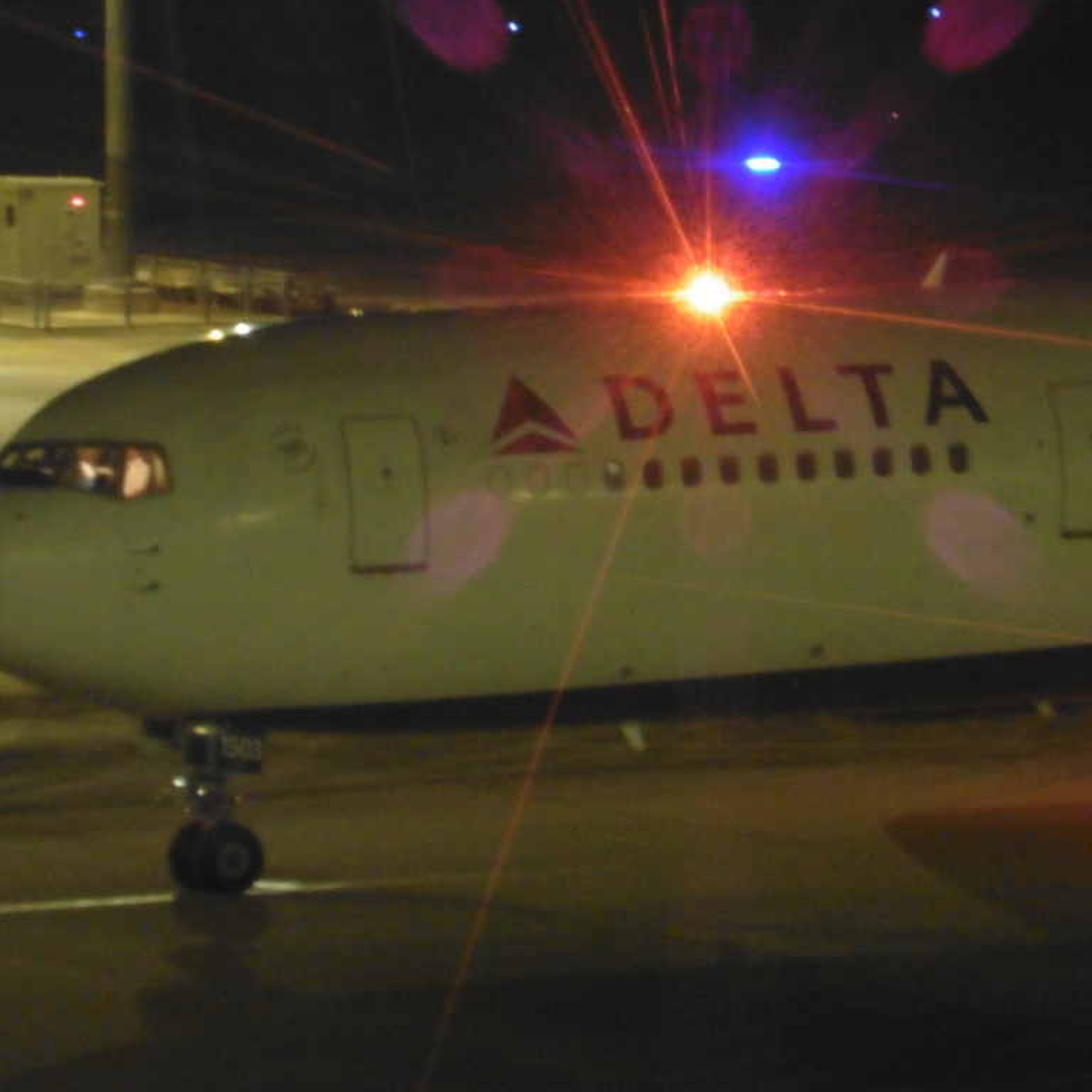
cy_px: 545
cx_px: 478
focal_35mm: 414
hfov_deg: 4.2
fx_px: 14776
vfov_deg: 4.2
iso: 1250
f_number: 5.9
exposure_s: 1/4
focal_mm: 62.5
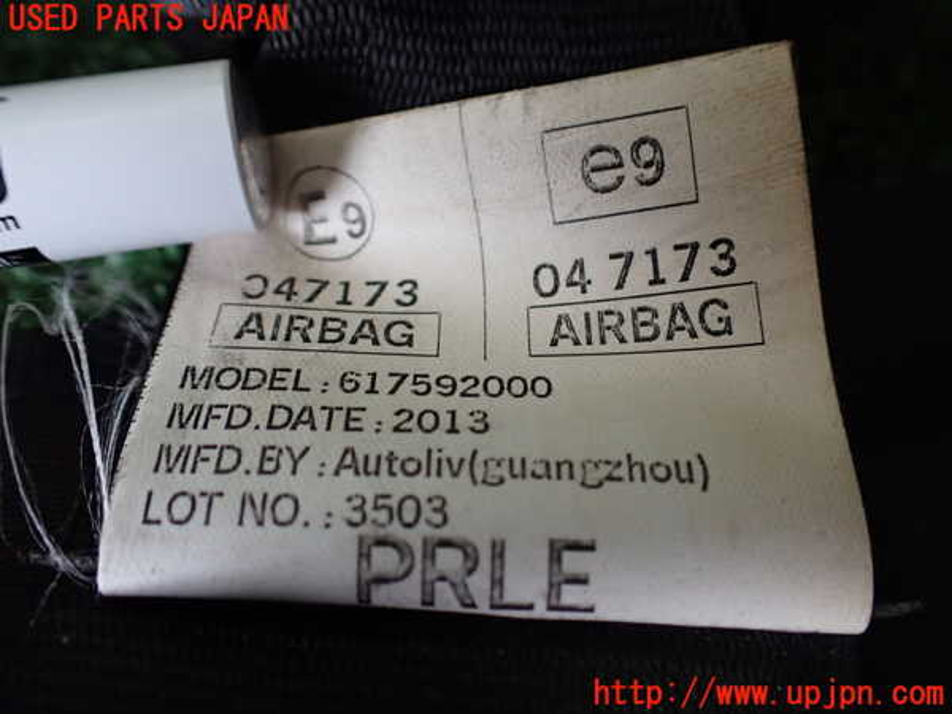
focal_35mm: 30
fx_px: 825
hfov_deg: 60.0
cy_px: 357
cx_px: 476
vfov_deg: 46.8
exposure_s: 1/125
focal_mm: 5.4
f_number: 2.3
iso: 400
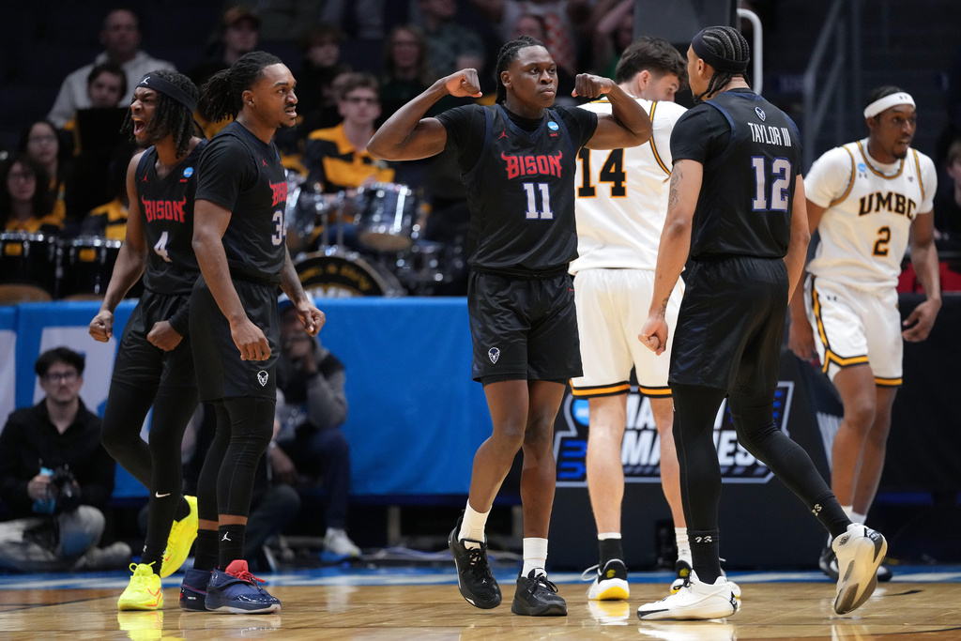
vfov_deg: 4.6
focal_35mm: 300
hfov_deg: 6.9
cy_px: 320
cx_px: 480
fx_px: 8009
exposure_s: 1/1250
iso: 5000
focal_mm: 300
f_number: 2.8
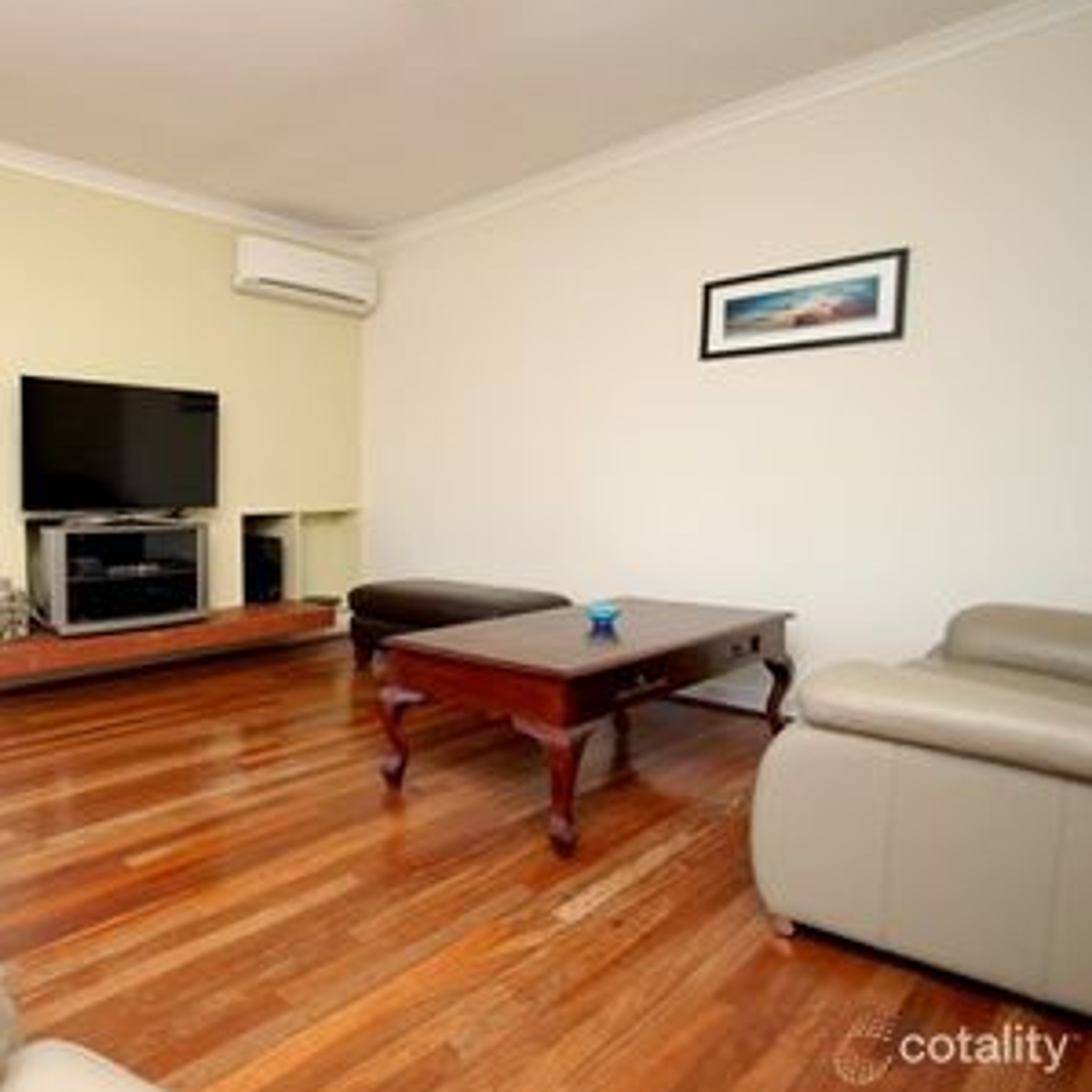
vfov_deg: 74.8
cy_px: 550
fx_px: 714
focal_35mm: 20
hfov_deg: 69.8
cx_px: 270
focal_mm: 10
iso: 400
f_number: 4
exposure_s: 1/60
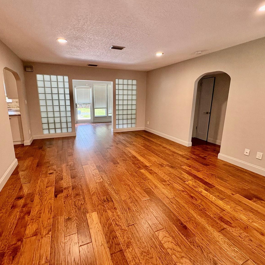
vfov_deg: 84.0
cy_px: 130
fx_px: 147
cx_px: 122
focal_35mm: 17
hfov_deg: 83.8
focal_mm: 2.22
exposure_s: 1/120
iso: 320
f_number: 2.2
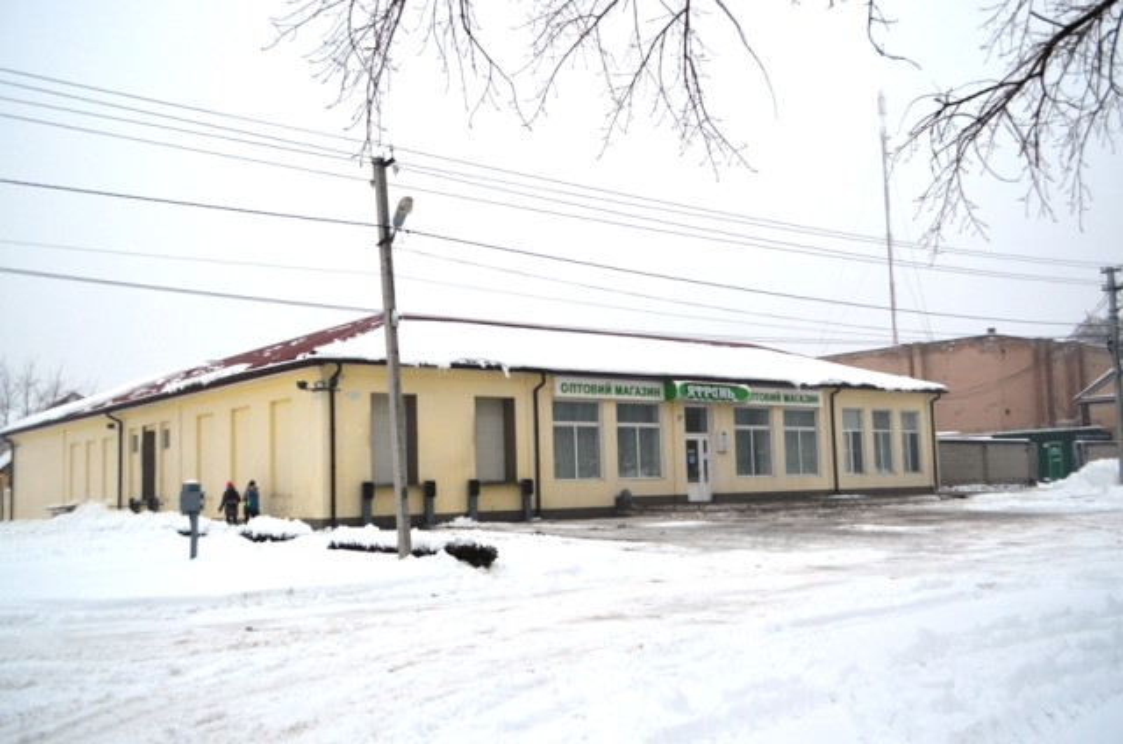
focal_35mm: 36
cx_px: 562
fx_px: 1121
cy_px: 372
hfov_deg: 53.2
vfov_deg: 36.7
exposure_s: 1/1250
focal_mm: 24
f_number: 4.5
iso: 400
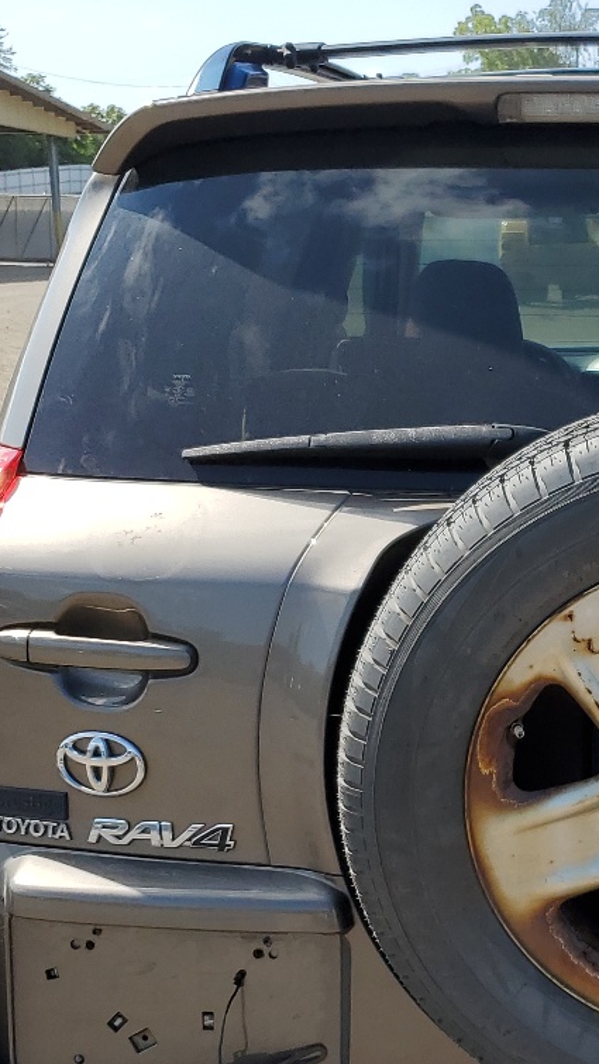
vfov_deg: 34.8
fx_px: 1693
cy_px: 645
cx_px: 646
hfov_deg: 19.3
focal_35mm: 60
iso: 50
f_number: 1.5
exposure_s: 1/2500
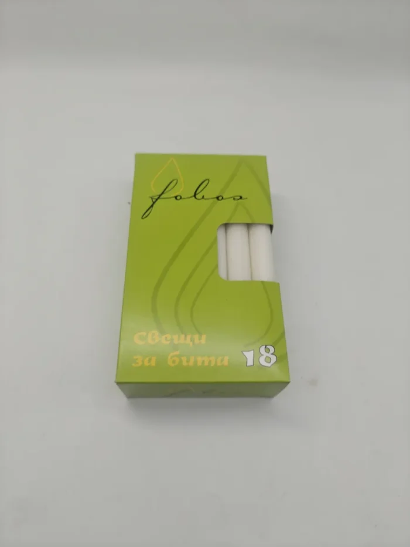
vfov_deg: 73.9
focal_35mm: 23
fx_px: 363
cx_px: 205
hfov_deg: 58.9
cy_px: 274
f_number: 1.6
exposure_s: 1/140
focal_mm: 6.06
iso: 50
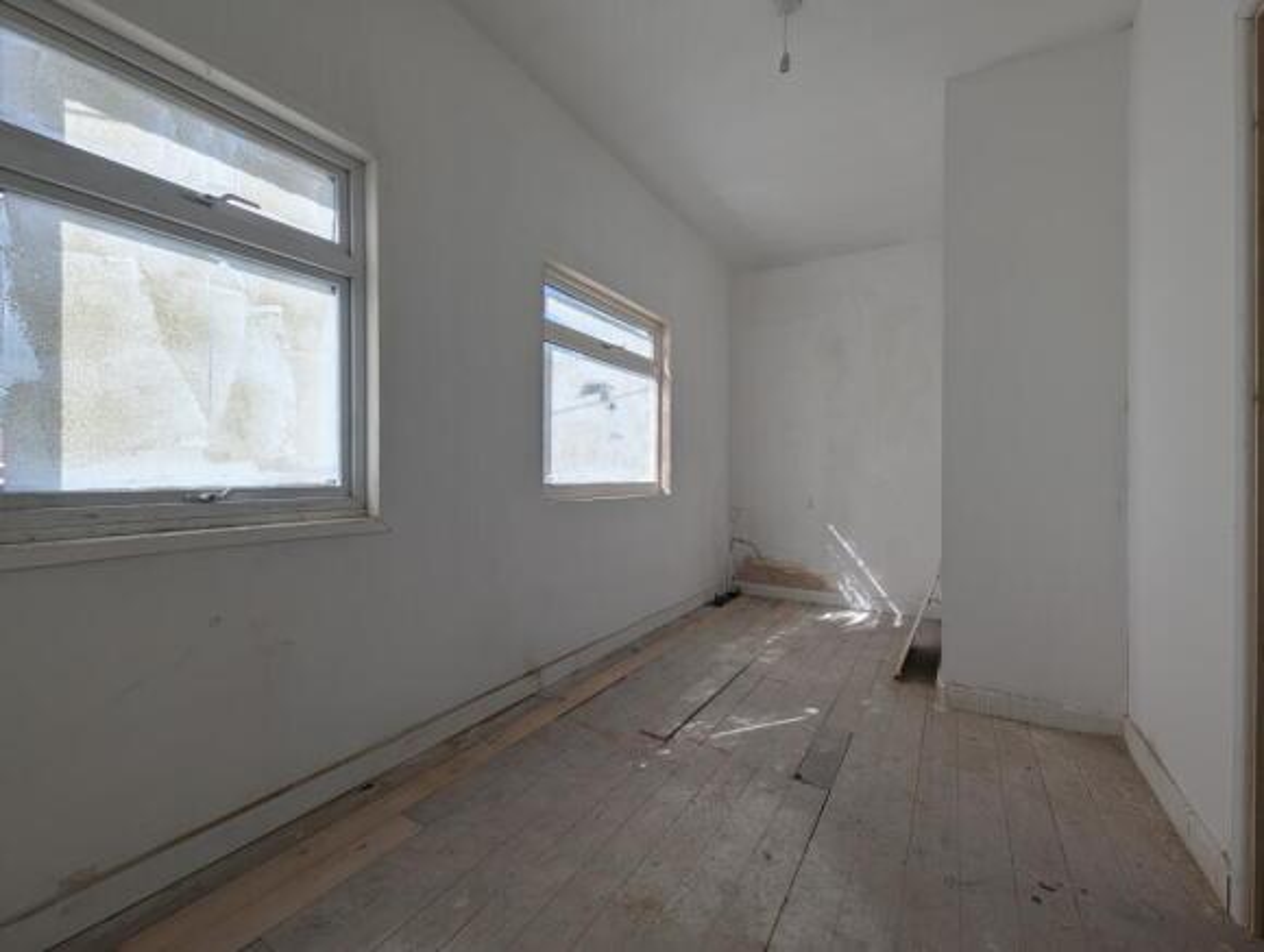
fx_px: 475
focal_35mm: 13
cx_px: 632
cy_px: 476
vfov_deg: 90.1
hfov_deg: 106.1
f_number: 2.2
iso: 47
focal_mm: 1.95
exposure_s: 1/606
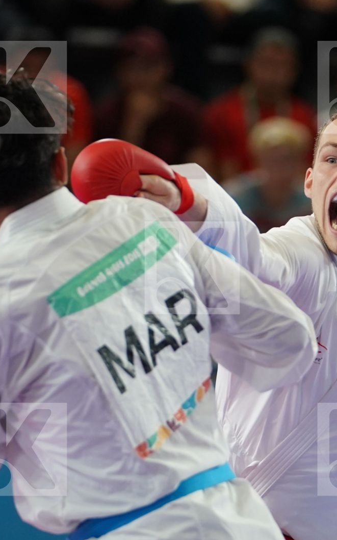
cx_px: 365
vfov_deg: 4.7
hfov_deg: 3.0
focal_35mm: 444
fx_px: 6526
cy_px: 268
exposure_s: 1/1000
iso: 1600
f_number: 2.8
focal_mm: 171
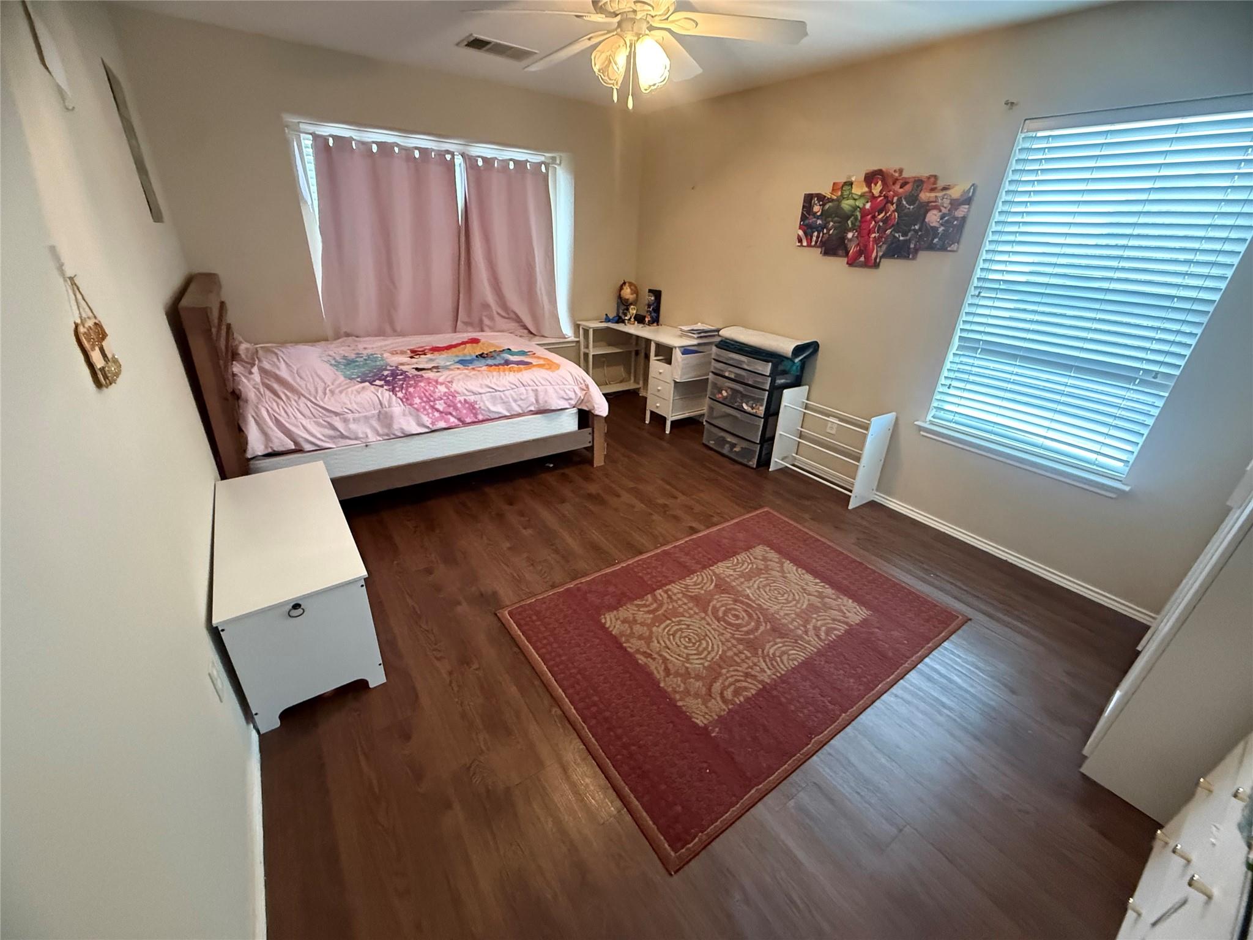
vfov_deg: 85.7
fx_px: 507
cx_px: 626
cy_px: 470
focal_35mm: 14
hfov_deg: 102.1
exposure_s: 1/40
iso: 1000
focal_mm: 2.22
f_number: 2.2
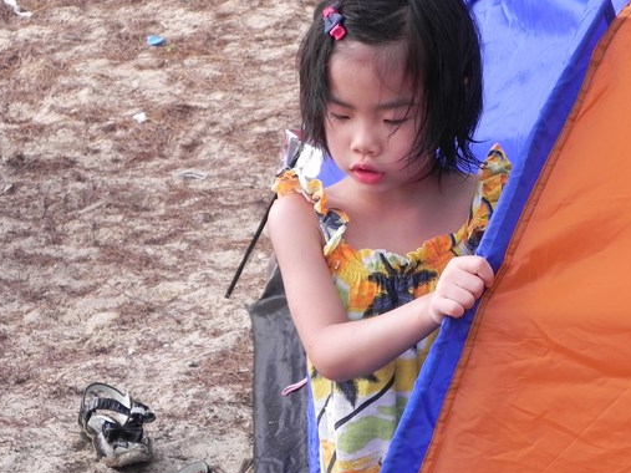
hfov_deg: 13.6
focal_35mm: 145
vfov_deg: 10.2
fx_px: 2643
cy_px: 237
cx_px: 396
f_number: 4
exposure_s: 1/130
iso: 160
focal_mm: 18.8
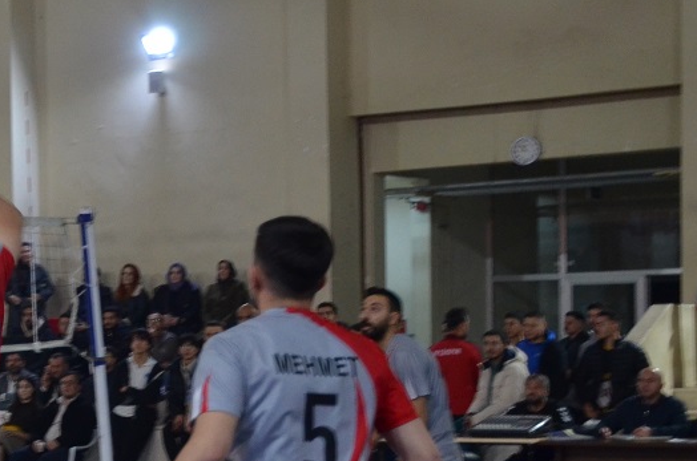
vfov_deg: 13.1
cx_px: -253
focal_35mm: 103
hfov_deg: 18.3
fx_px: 1990
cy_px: 397
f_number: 3.8
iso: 800
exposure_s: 1/60
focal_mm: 24
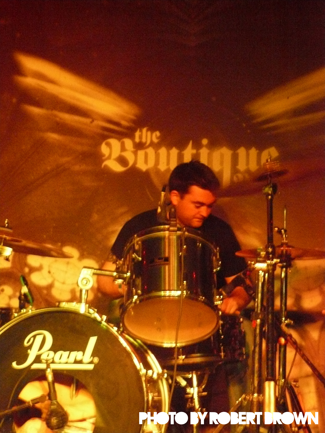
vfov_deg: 27.0
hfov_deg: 20.4
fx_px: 901
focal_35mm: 72
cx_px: 162
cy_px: 216
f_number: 3.2
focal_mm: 12
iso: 800
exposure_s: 1/10
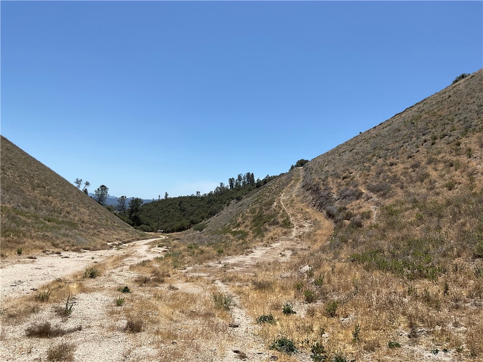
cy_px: 181
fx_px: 405
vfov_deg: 48.2
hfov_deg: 61.7
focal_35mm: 29
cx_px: 242
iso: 16
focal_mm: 3
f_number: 1.8
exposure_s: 1/3534
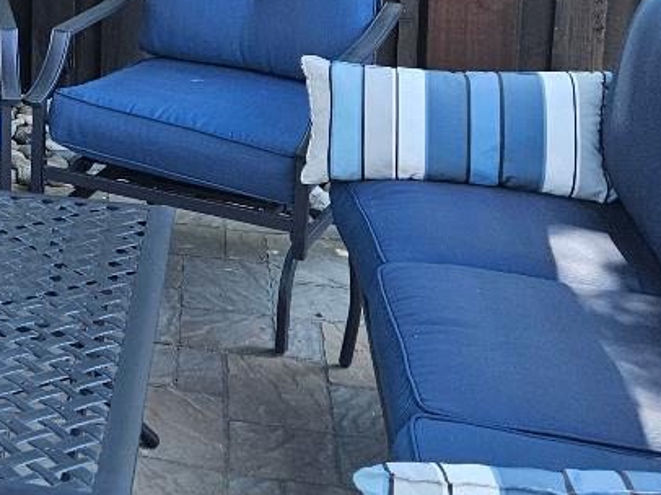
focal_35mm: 85
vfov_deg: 16.5
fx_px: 1622
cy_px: -125
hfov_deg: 20.9
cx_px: -204
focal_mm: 5.4
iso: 64
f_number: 1.8
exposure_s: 1/120
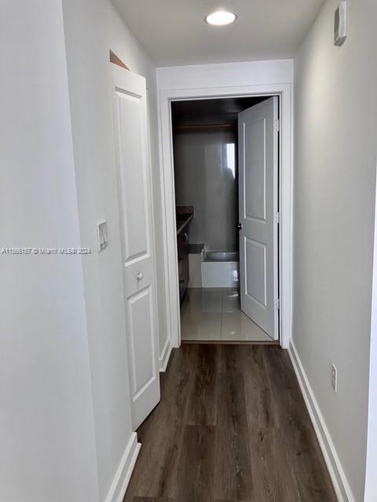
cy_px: 251
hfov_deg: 49.7
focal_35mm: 28
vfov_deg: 63.4
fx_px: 407
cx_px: 188
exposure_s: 1/60
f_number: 1.8
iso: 64
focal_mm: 3.99
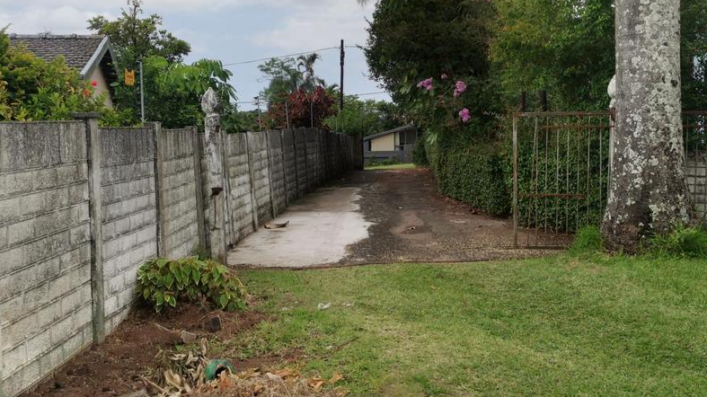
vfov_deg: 28.9
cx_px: 358
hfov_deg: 49.4
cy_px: 159
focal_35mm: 41
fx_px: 768
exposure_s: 1/1511
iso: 50
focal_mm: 4.75
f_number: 1.8
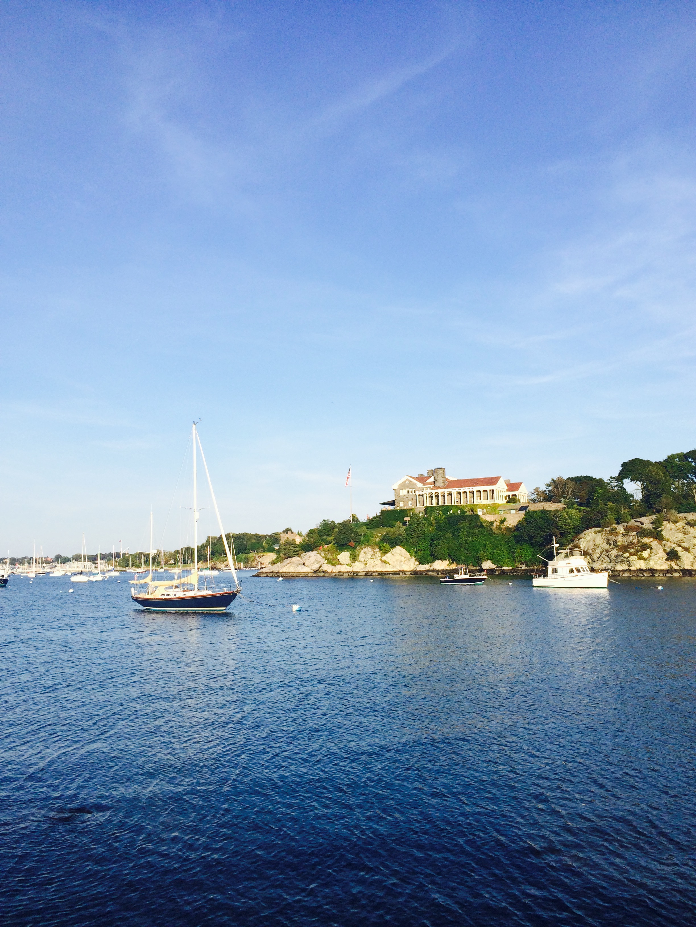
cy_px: 464
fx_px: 777
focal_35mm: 29
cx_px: 348
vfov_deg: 61.7
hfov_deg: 48.2
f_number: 2.2
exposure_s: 1/2160
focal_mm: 4.15
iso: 32
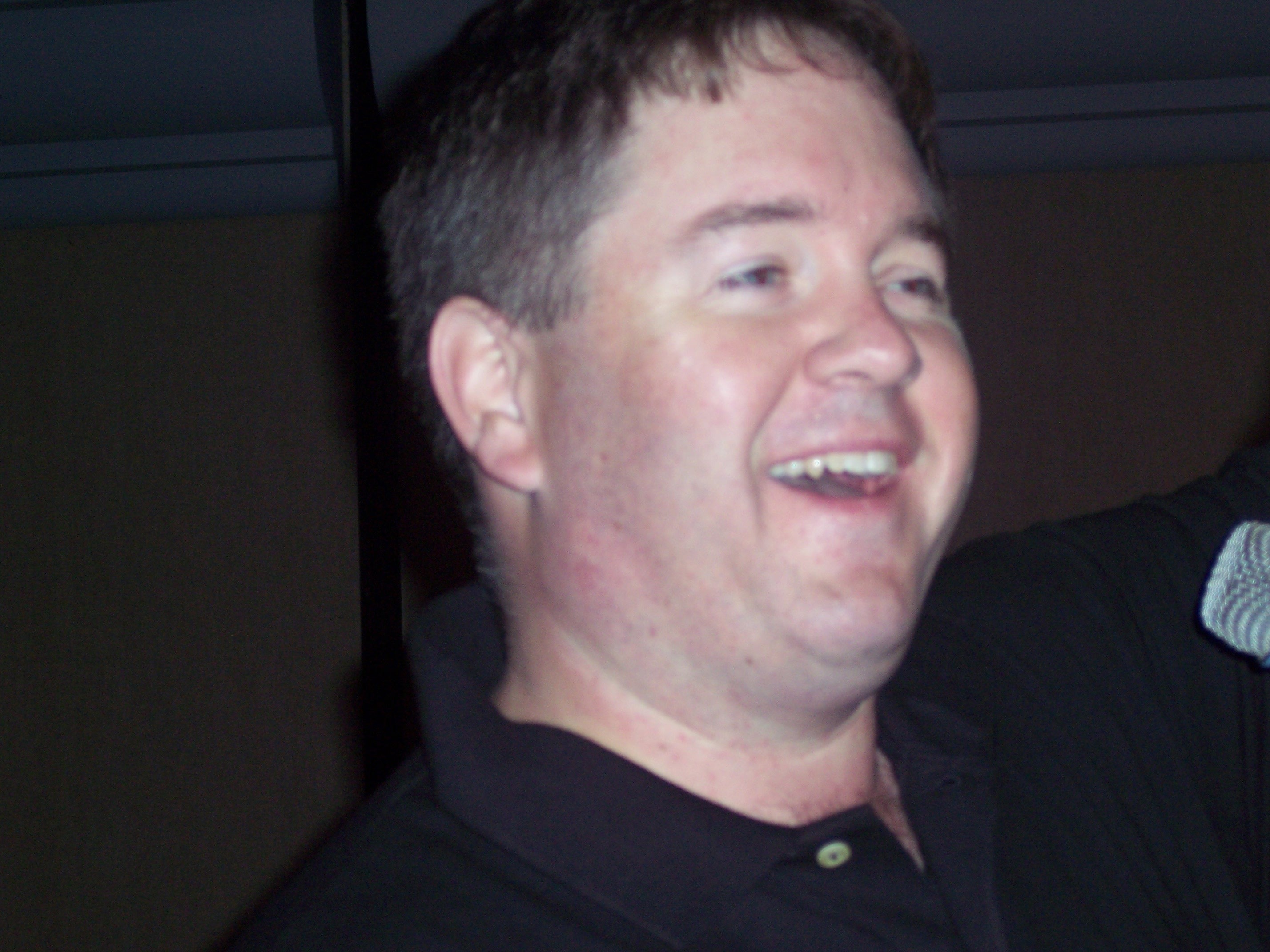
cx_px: 635
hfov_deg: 16.8
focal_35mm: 117
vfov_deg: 12.7
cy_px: 476
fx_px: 4293
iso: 140
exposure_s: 1/125
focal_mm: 24
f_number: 4.8
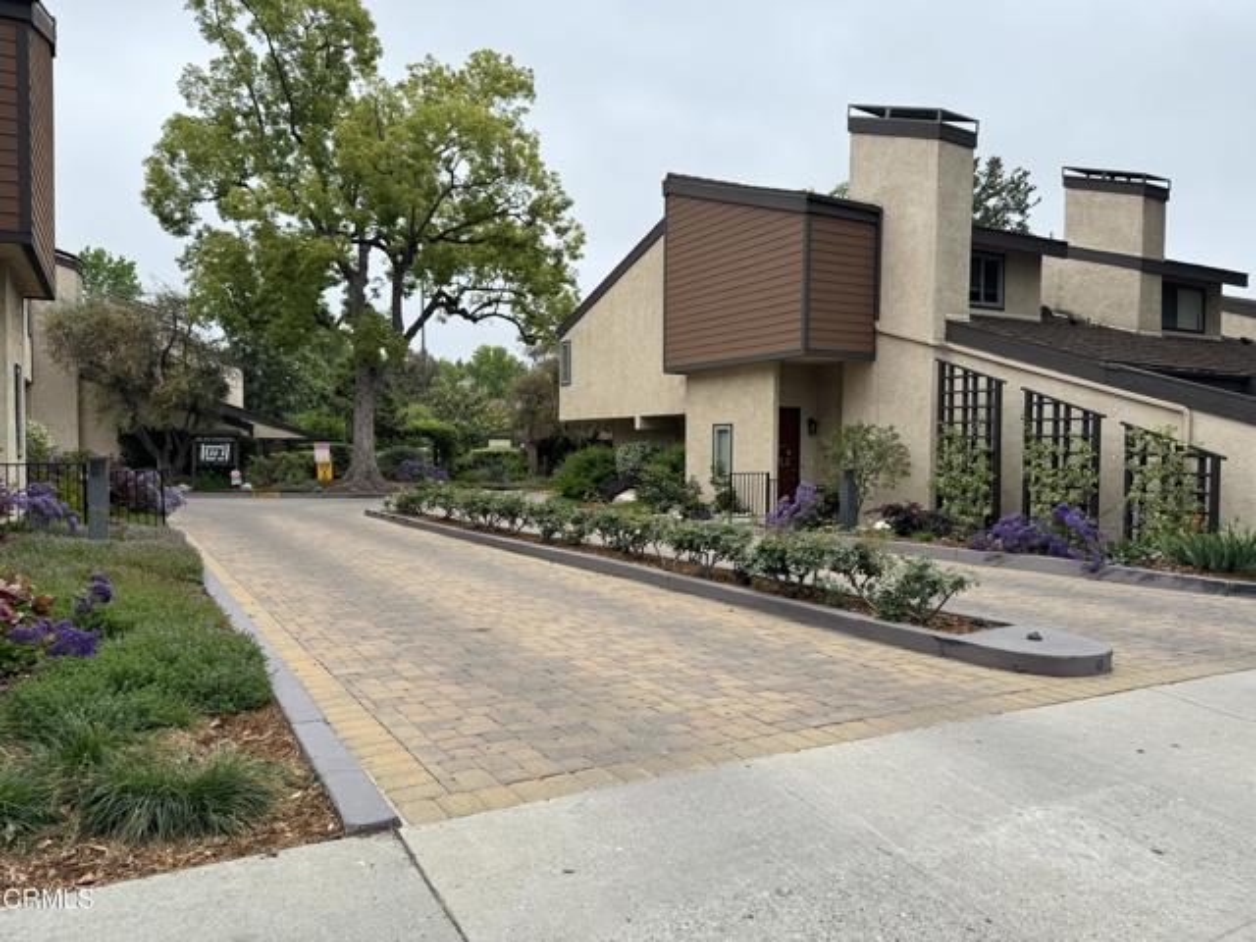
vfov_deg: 56.8
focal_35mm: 24
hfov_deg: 71.6
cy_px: 471
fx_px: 871
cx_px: 628
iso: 80
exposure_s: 1/1923
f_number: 1.78
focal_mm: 6.76
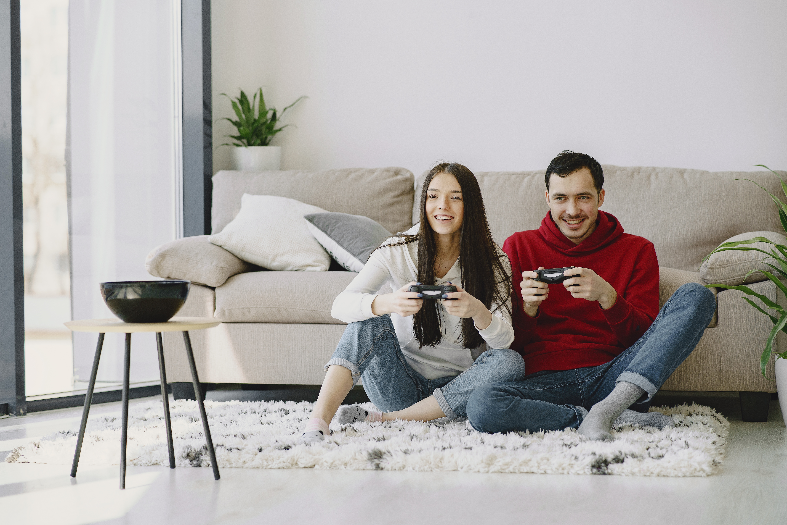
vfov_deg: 16.1
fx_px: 1858
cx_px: 394
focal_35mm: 85
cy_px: 262
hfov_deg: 23.9
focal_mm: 85
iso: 500
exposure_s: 1/640
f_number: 2.5
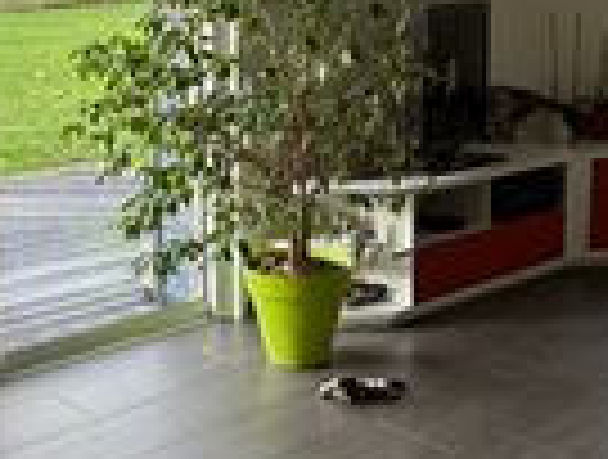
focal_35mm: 62
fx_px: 1092
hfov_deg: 31.1
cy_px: 162
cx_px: 329
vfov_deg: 23.7
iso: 160
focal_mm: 2.22
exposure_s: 1/99
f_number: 2.2
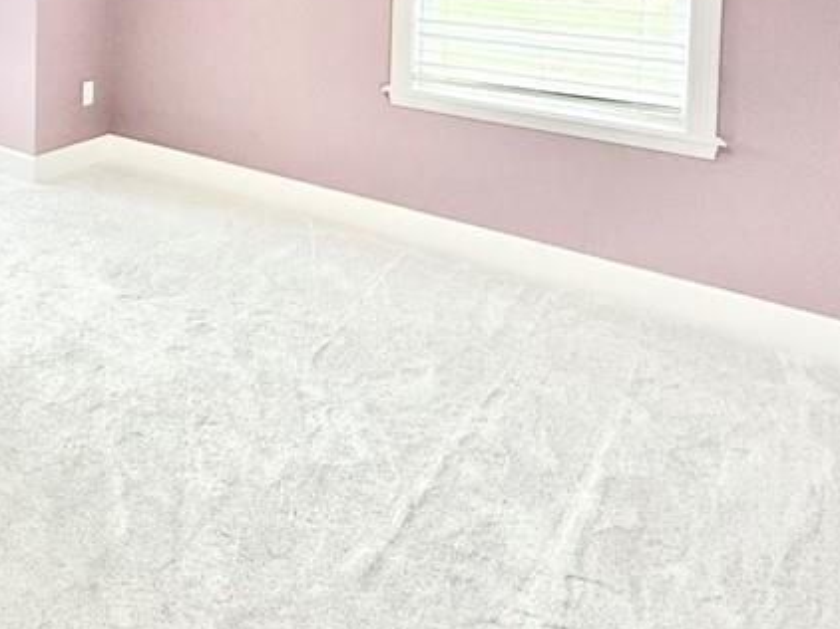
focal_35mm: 34
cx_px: -6
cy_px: -62
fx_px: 825
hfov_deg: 45.3
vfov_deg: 35.7
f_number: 2.2
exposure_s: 1/120
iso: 320
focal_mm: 2.22
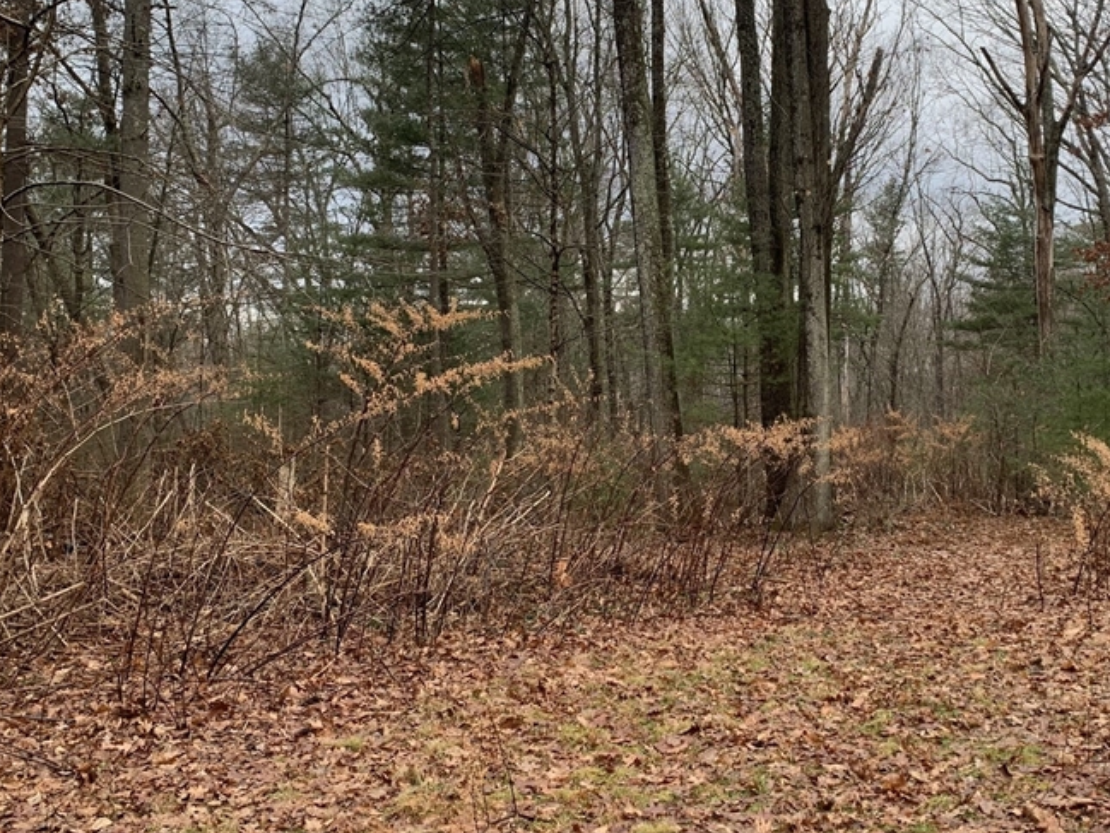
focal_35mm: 41
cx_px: 700
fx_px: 1315
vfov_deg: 35.1
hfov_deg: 45.3
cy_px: 366
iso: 25
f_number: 1.8
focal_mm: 4.25
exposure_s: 1/133
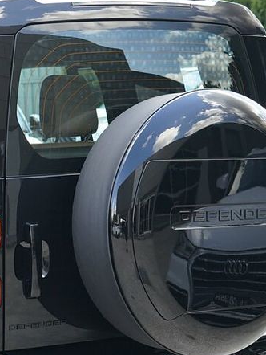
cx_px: -99
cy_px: 272
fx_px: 1228
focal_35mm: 120
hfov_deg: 11.9
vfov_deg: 16.3
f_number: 5.6
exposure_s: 1/80
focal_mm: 46
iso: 1000
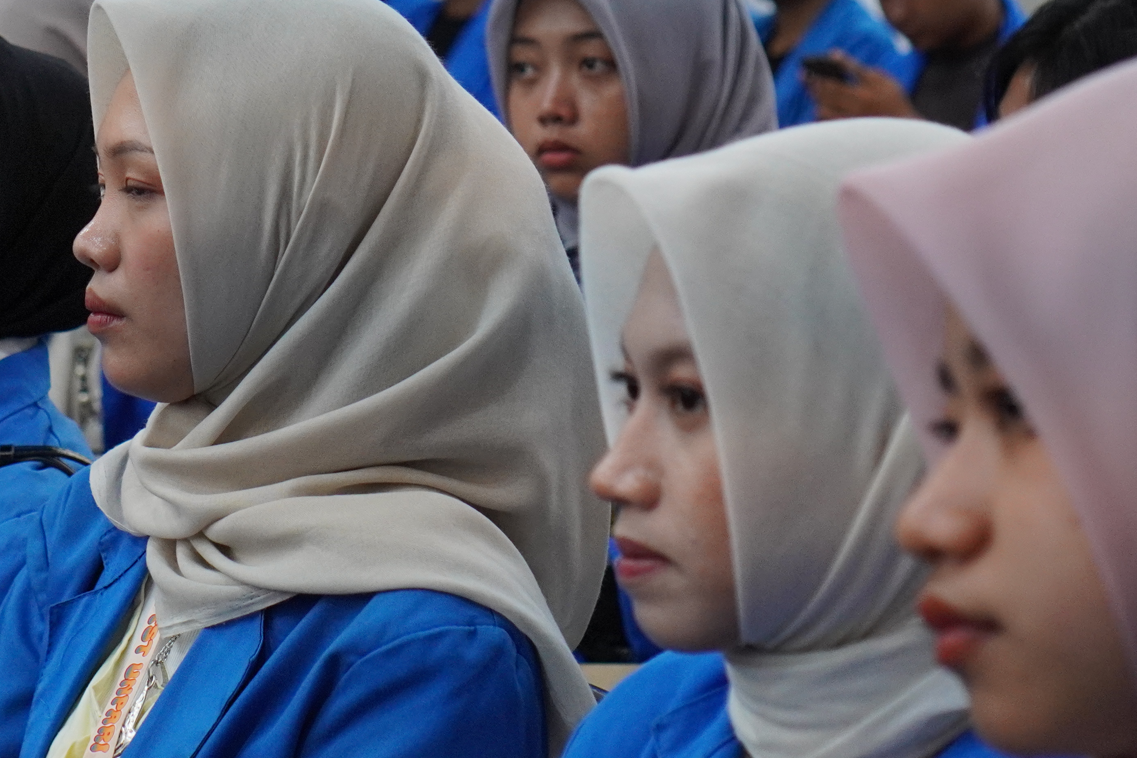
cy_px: 349
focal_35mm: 113
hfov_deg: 17.9
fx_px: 3571
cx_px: 153
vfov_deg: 12.1
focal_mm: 35
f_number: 2.8
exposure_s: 1/200
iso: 1000
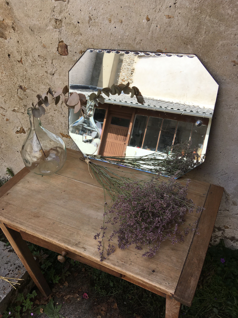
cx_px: 119
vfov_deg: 61.7
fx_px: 266
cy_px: 159
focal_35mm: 29
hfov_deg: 48.2
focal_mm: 4.15
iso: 25
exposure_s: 1/1148
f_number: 2.2
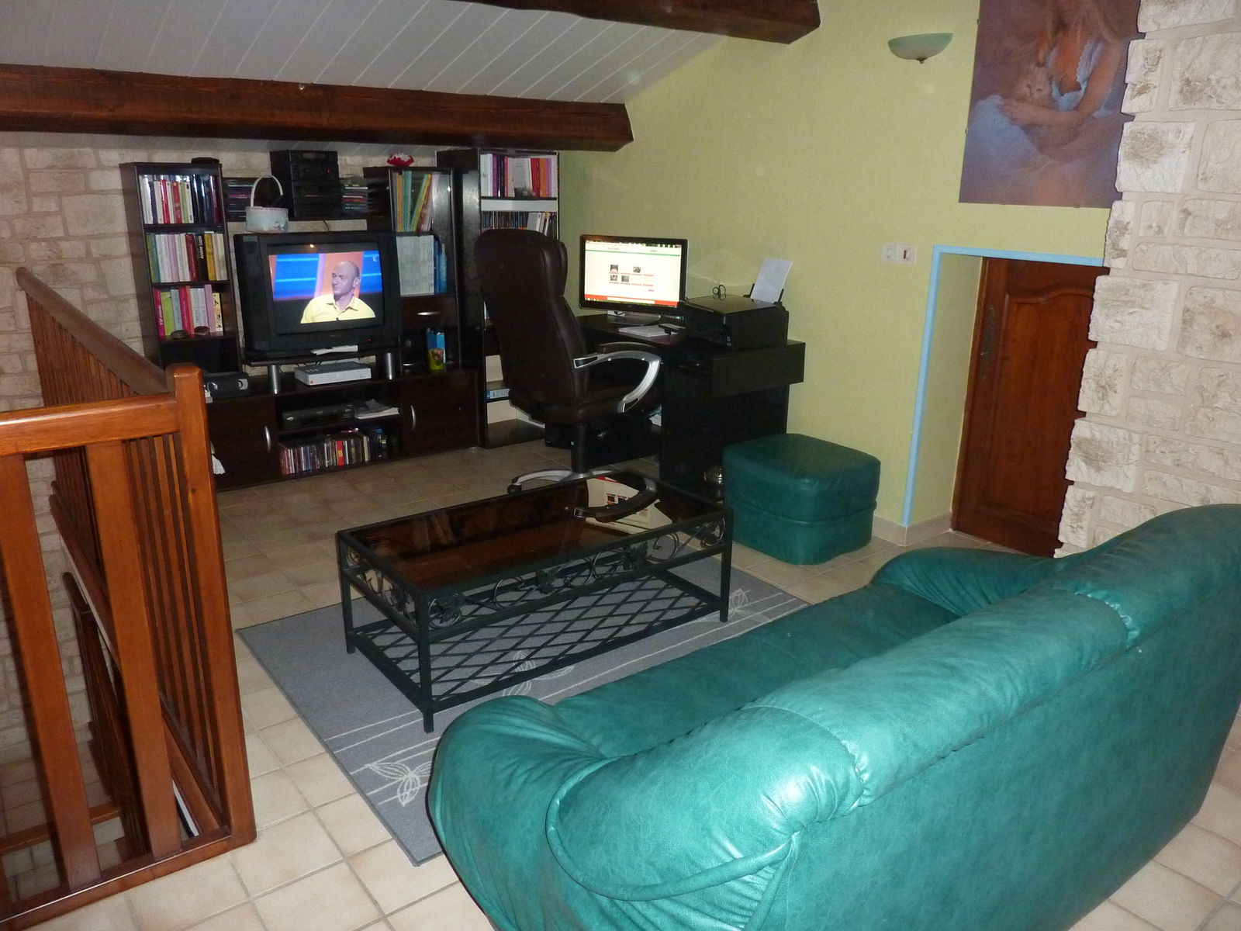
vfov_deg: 54.9
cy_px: 466
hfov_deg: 69.4
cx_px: 620
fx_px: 896
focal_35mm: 25
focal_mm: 4.1
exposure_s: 1/30
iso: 500
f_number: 3.3
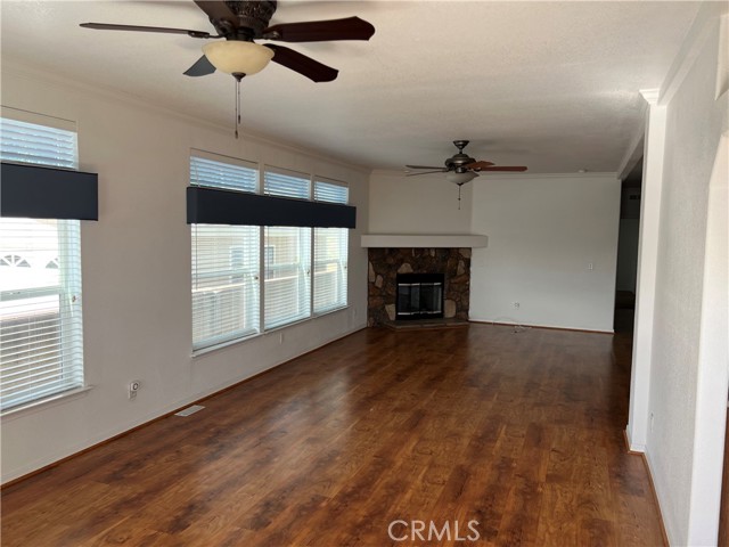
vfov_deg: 53.1
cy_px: 274
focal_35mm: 26
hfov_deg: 67.3
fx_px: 548
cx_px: 364
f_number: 1.5
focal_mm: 5.7
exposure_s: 1/216
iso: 40
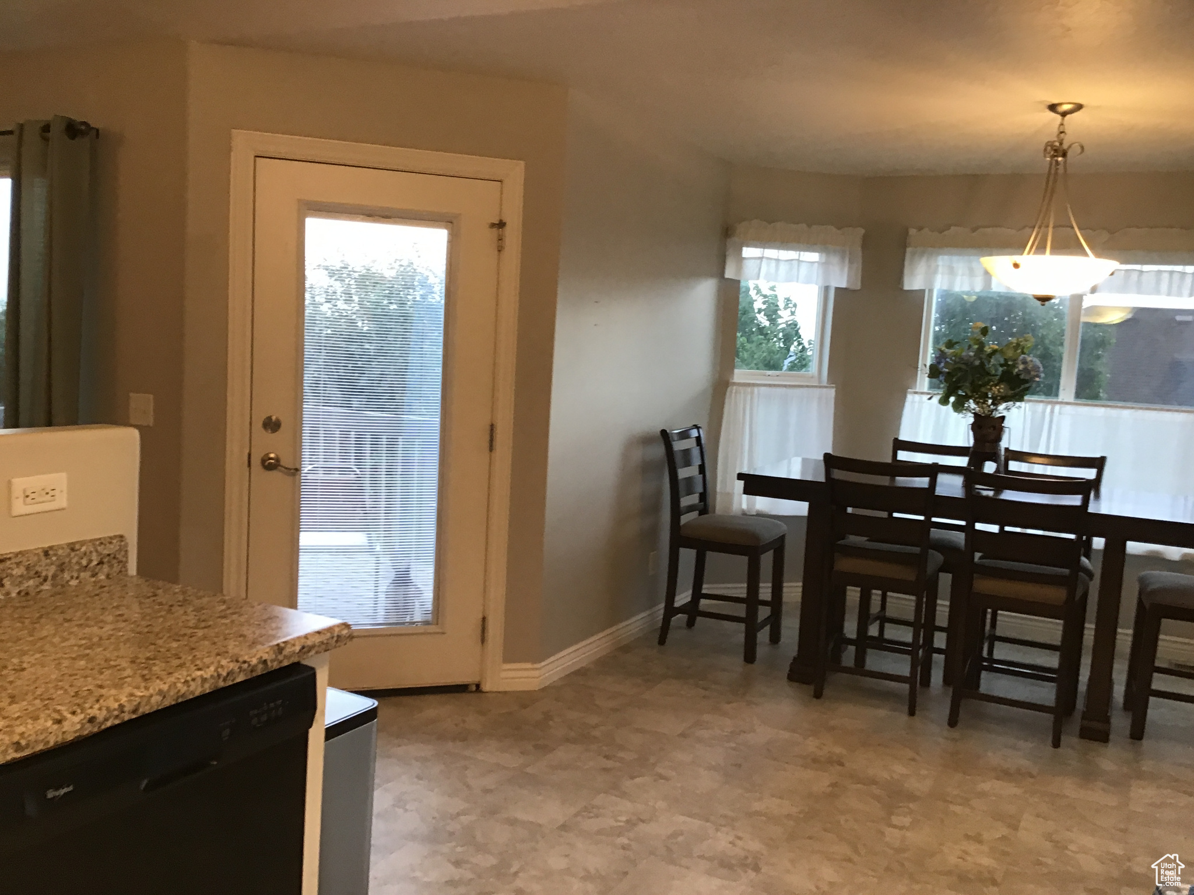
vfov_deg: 45.4
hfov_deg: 58.4
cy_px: 448
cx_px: 597
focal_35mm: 31
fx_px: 1069
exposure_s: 1/30
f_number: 2.4
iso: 80
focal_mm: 3.3
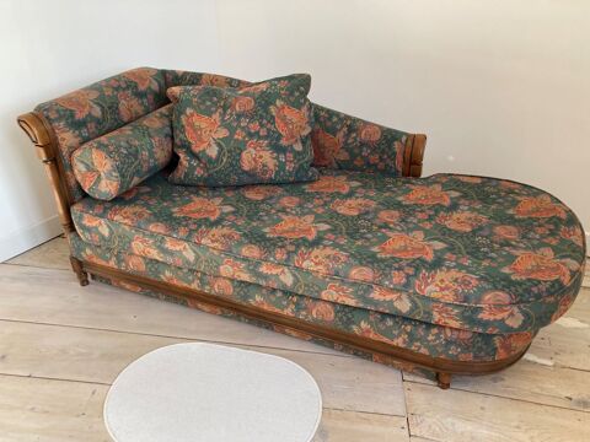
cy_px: 221
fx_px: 477
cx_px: 295
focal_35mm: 28
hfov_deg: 63.4
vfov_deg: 49.7
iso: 40
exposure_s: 1/121
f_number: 1.8
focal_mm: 3.99
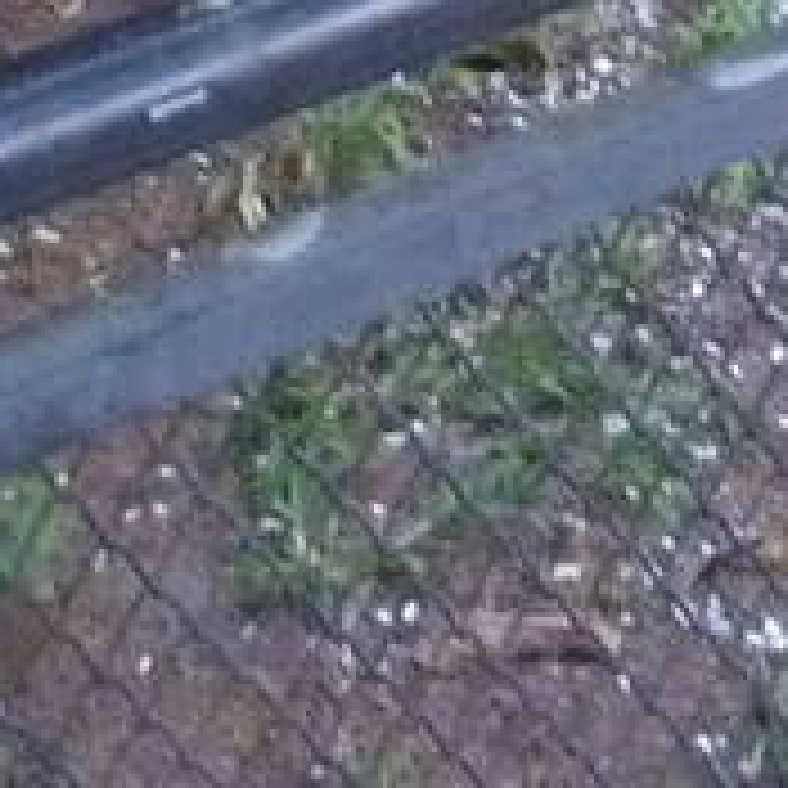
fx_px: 5202
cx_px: 306
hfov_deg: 8.7
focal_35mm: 202
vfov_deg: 7.4
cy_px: -1770
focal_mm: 4.1
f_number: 3.3
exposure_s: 1/125
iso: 640
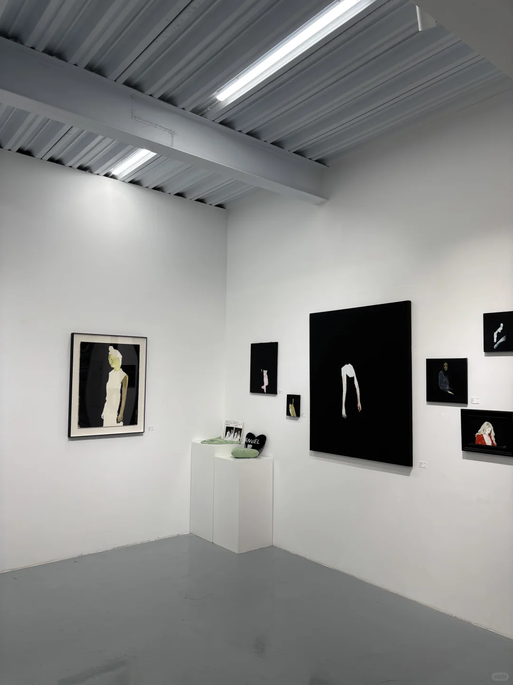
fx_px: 514
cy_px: 342
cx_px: 256
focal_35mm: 26
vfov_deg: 67.3
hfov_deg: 53.1
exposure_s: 1/277
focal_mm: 5.96
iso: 50
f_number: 1.6
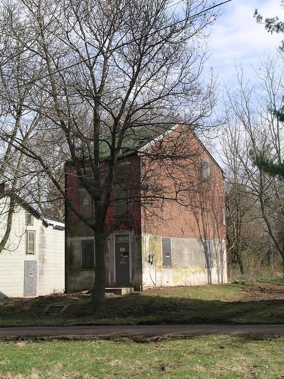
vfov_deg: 33.8
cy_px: 190
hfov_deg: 25.7
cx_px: 142
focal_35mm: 57
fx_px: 624
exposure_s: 1/198
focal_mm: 11.8
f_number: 7.2
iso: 50
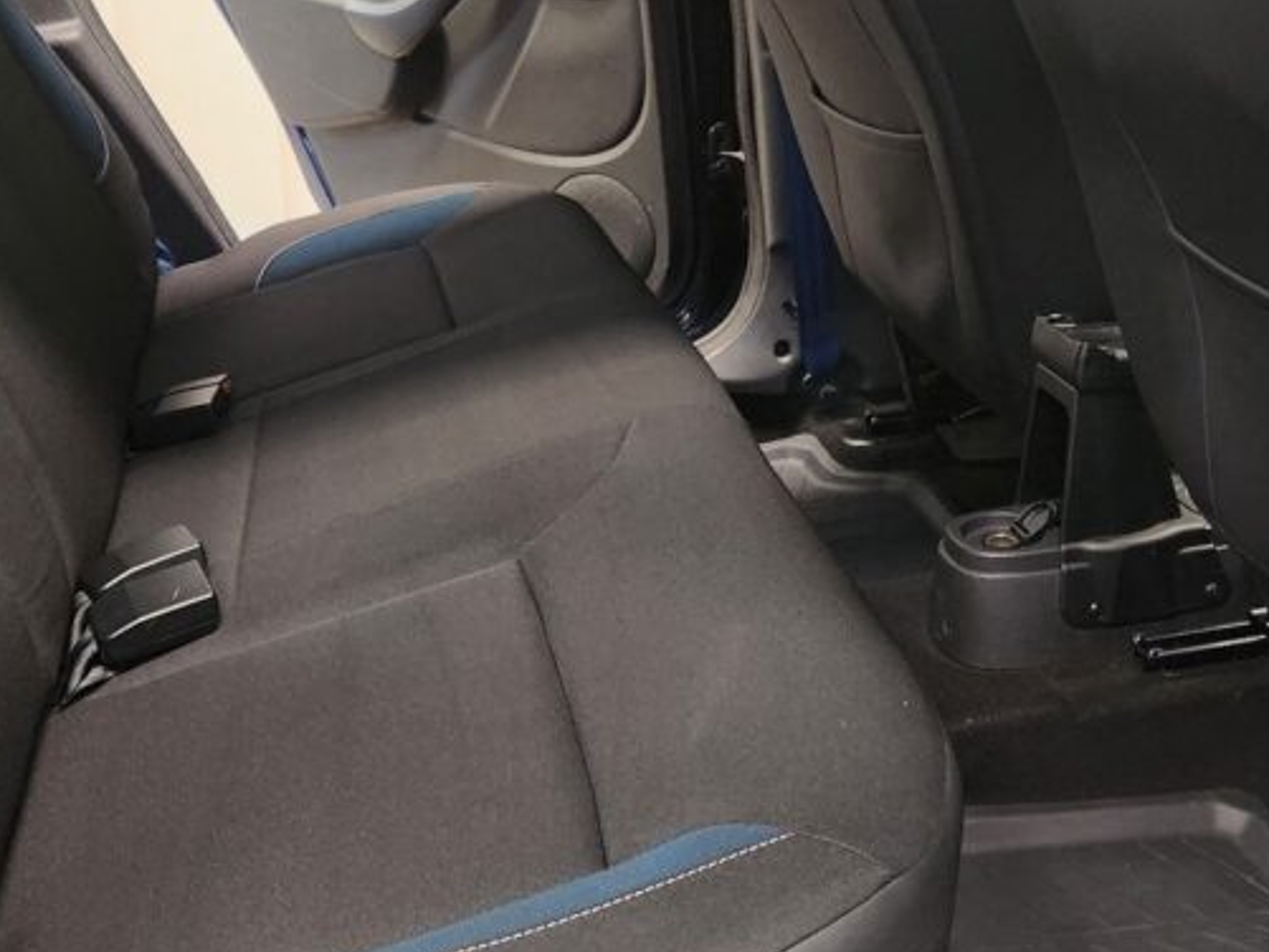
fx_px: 1723
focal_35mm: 47
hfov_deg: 40.4
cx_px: 636
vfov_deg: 30.4
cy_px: 235
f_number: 1.8
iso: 640
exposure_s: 1/100
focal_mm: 5.4
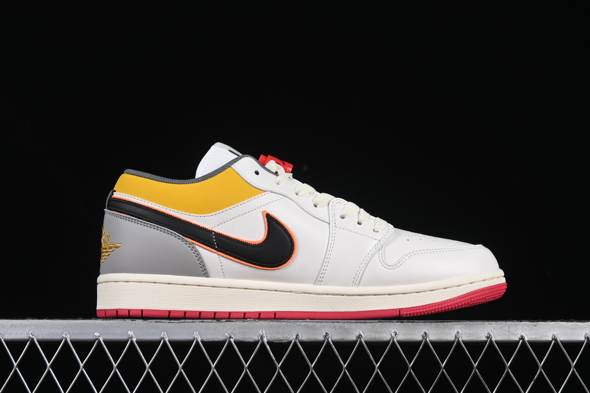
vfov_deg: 18.2
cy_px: 196
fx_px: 1229
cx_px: 295
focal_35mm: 75
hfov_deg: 27.0
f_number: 8
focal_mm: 50
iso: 160
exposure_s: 1/80
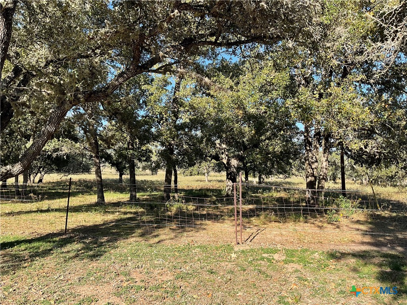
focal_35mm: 29
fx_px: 341
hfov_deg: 61.7
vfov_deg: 48.2
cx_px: 204
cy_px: 152
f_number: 1.8
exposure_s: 1/759
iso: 16
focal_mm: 3
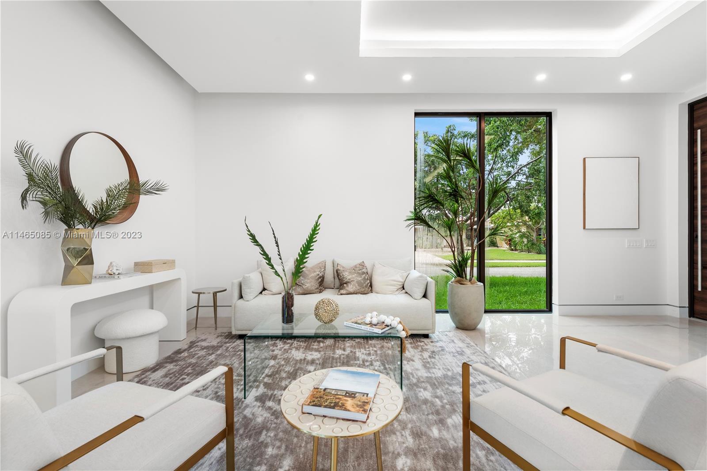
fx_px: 314
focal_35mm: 16
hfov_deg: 96.7
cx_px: 354
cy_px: 236
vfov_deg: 73.8
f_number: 8
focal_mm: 16
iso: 320
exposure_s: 1/10
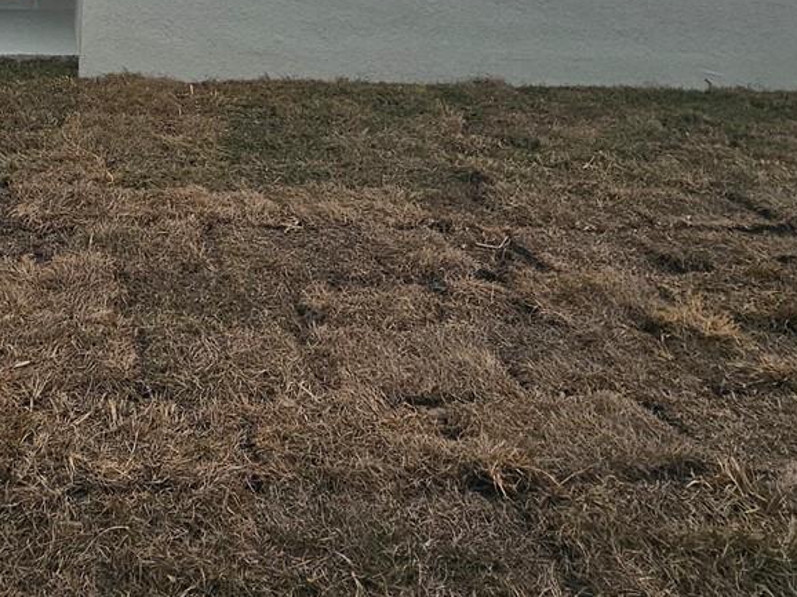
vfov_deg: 31.5
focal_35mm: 36
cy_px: -160
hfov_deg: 48.3
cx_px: 152
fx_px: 829
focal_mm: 2.2
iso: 50
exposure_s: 1/2456
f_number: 2.2
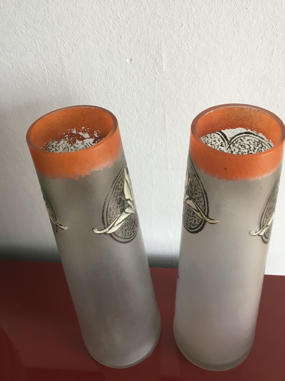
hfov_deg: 44.1
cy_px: 185
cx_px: 154
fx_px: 351
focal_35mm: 32
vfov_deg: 56.8
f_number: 2.2
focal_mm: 4.15
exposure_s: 1/33
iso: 80
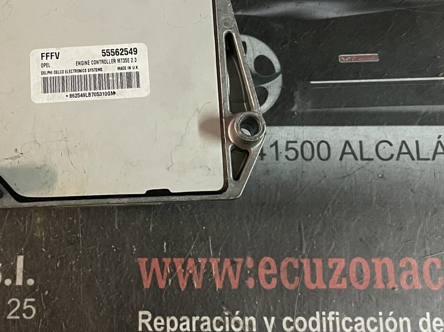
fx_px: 692
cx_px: 126
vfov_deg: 26.8
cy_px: 107
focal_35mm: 54
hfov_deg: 35.0
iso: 640
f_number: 1.6
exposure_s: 1/25
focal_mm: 5.1
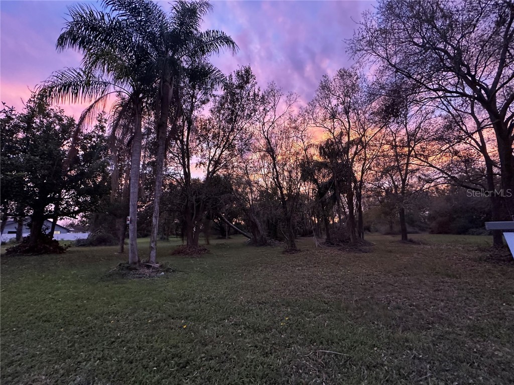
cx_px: 257
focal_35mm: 14
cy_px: 192
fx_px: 208
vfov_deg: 85.7
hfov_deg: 102.1
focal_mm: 2.22
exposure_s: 1/60
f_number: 2.2
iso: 500
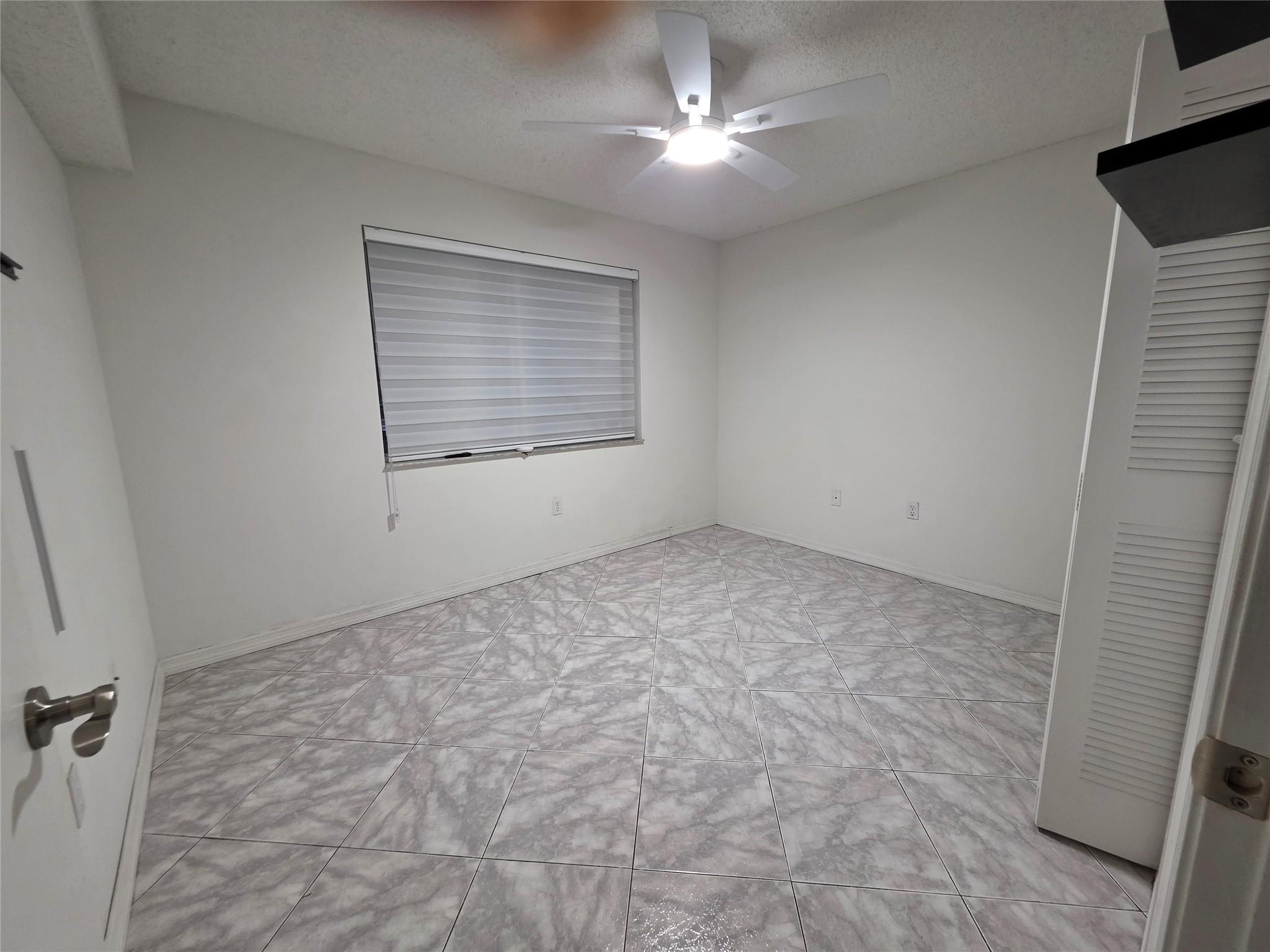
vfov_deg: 89.9
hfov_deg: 106.2
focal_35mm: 13
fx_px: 477
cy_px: 476
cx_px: 635
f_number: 1.9
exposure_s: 1/60
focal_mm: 2.2
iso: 200
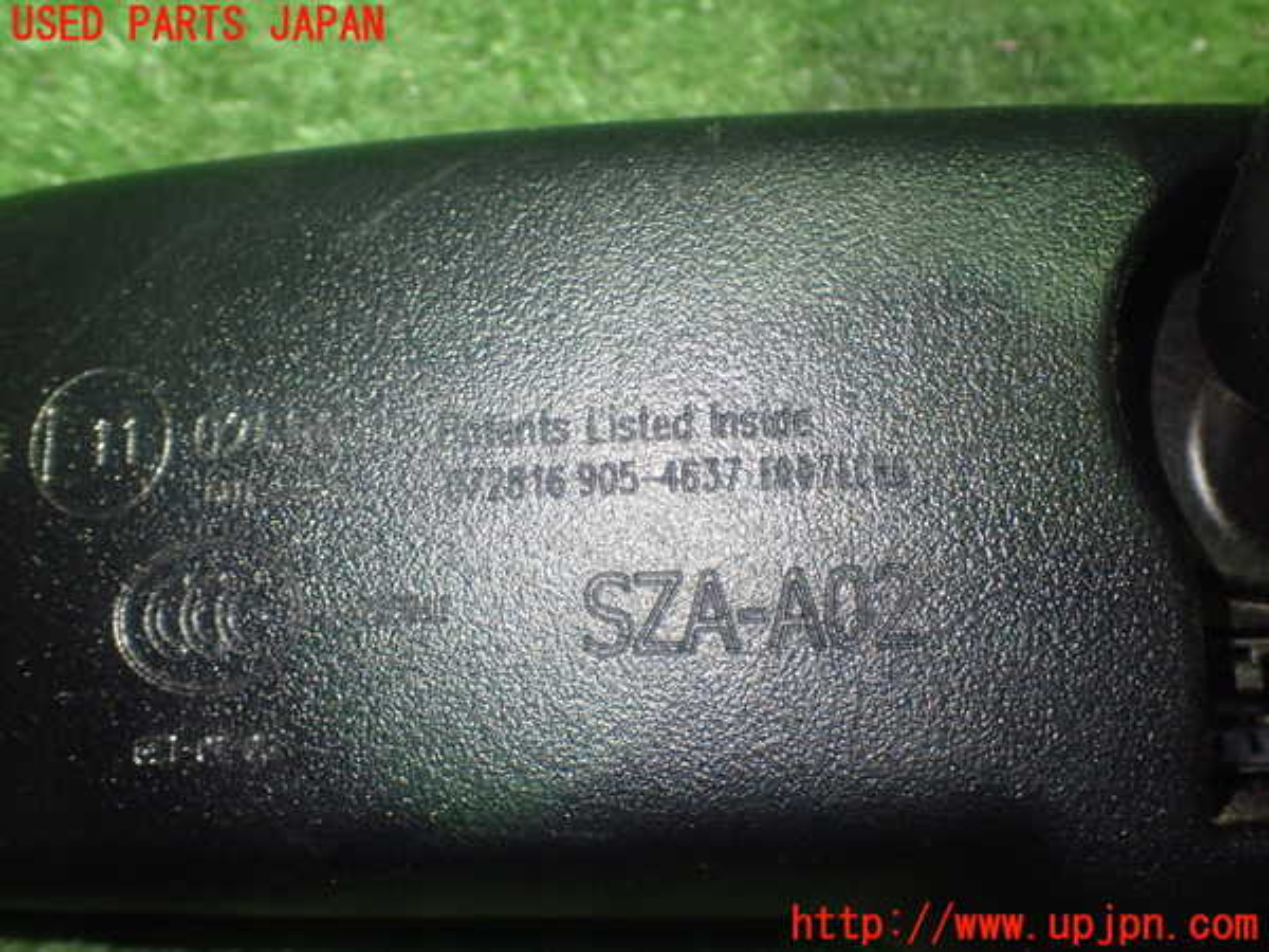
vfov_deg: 37.7
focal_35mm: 38
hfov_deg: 49.0
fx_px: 1393
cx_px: 634
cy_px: 476
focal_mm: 6.83
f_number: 2.7
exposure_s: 1/40
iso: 640
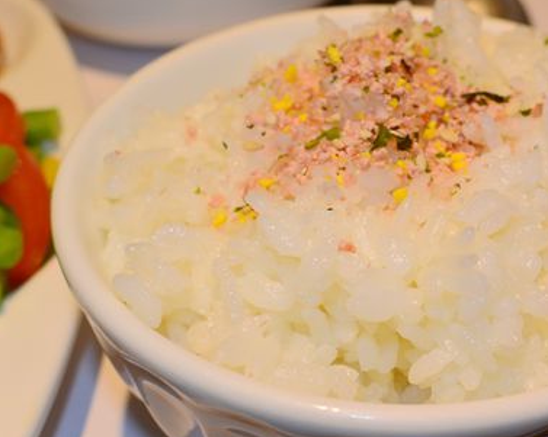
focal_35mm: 61
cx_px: 362
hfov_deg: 30.8
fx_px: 989
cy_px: 208
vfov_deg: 25.0
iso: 160
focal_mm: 18.5
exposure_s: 1/60
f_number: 5.6
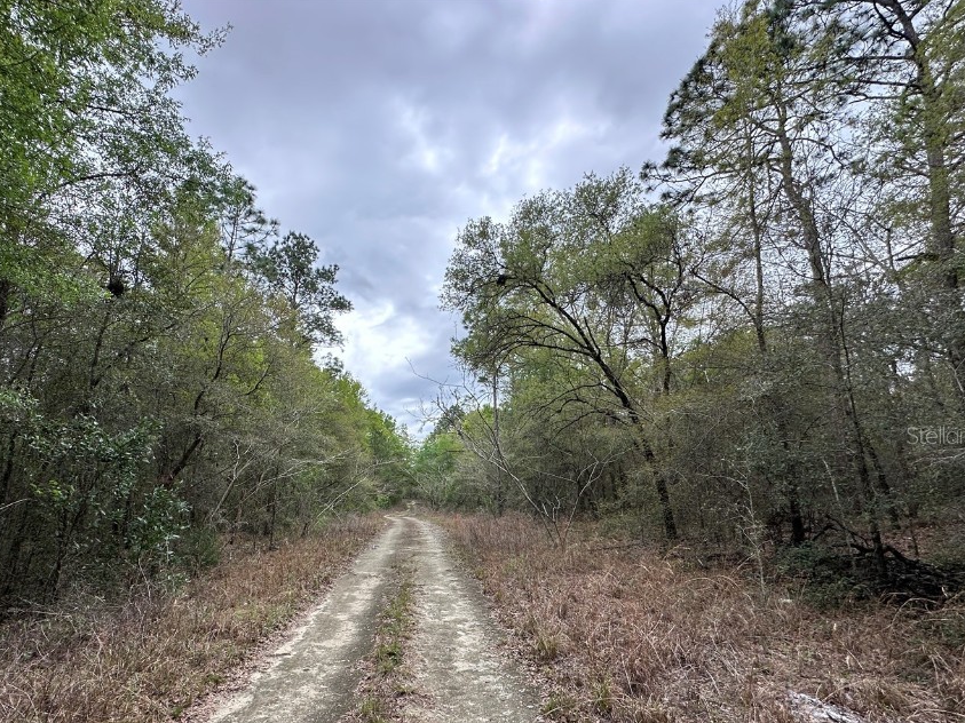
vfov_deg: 73.9
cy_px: 435
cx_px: 428
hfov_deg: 90.7
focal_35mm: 17
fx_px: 474
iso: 50
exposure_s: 1/932
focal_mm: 2.22
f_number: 2.2
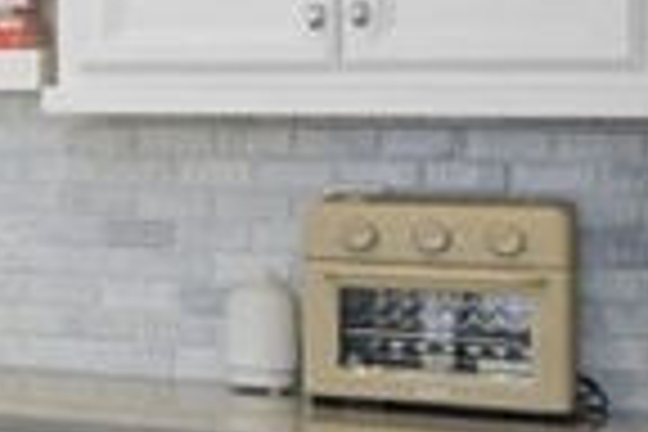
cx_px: -1408
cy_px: 81
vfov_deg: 10.9
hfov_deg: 10.4
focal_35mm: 125
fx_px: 2246
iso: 400
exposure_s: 1/15
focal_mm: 16.5
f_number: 8
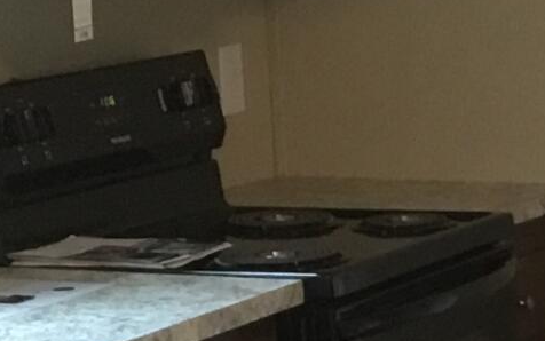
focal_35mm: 207
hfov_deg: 9.8
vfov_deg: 6.3
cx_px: 869
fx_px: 3076
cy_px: 524
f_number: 2.4
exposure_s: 1/30
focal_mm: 3.3
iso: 100
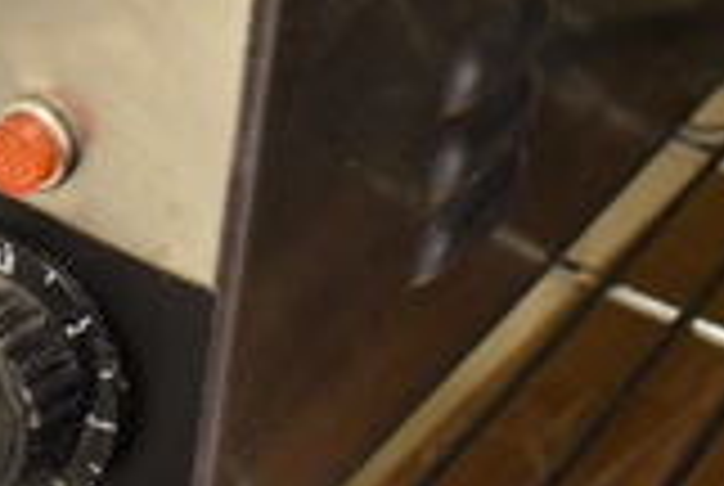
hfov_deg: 19.7
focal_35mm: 102
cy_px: -320
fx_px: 2055
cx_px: 117
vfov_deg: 12.6
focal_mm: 18
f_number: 3.5
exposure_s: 1/125
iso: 1600
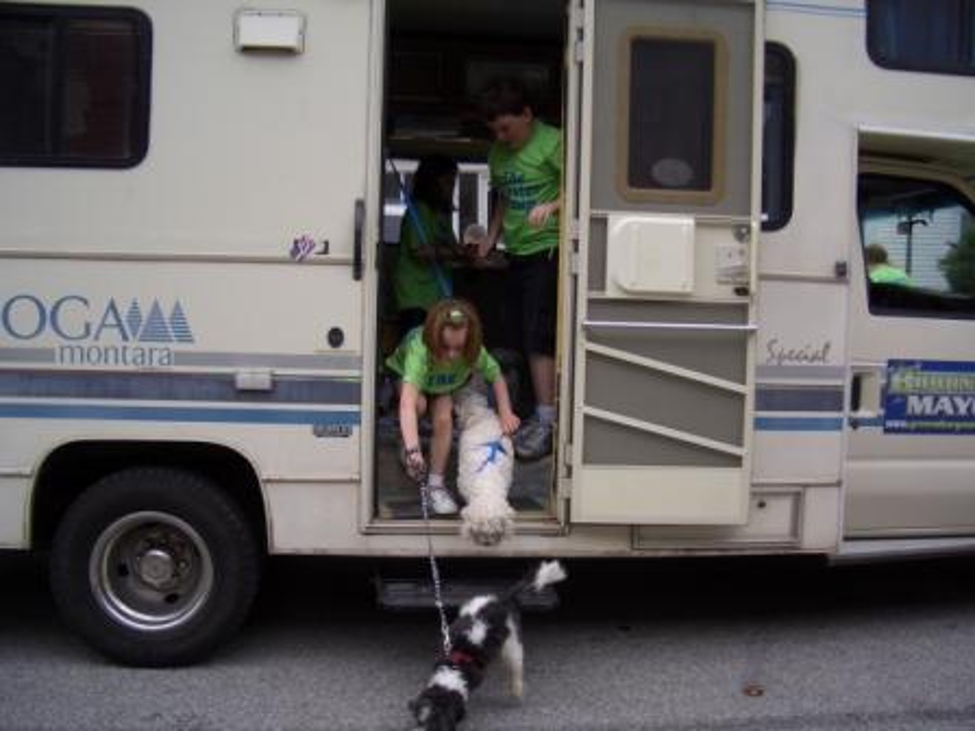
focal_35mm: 35
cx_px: 488
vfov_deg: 40.7
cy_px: 366
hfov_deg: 52.6
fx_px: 986
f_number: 2.6
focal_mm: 5.8
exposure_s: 1/160
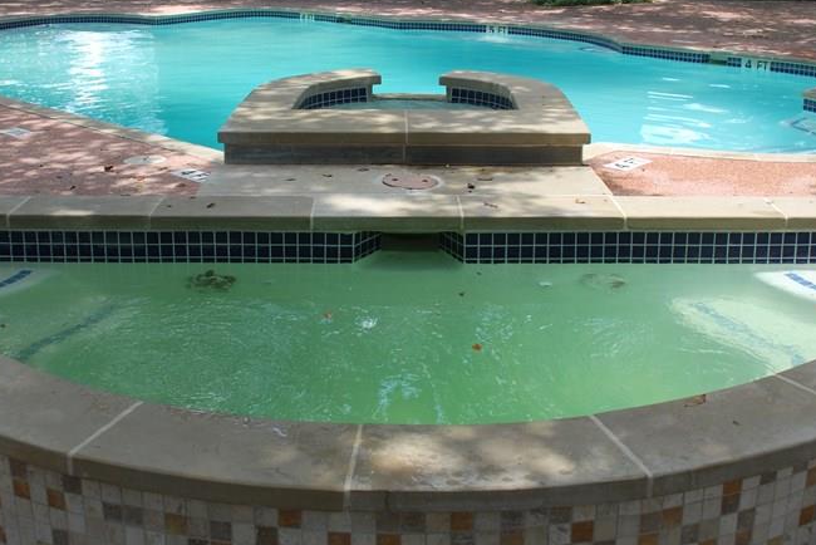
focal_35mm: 45
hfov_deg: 43.5
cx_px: 368
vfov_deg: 29.7
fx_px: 1020
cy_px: 196
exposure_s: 1/125
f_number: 6.3
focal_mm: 18
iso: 100
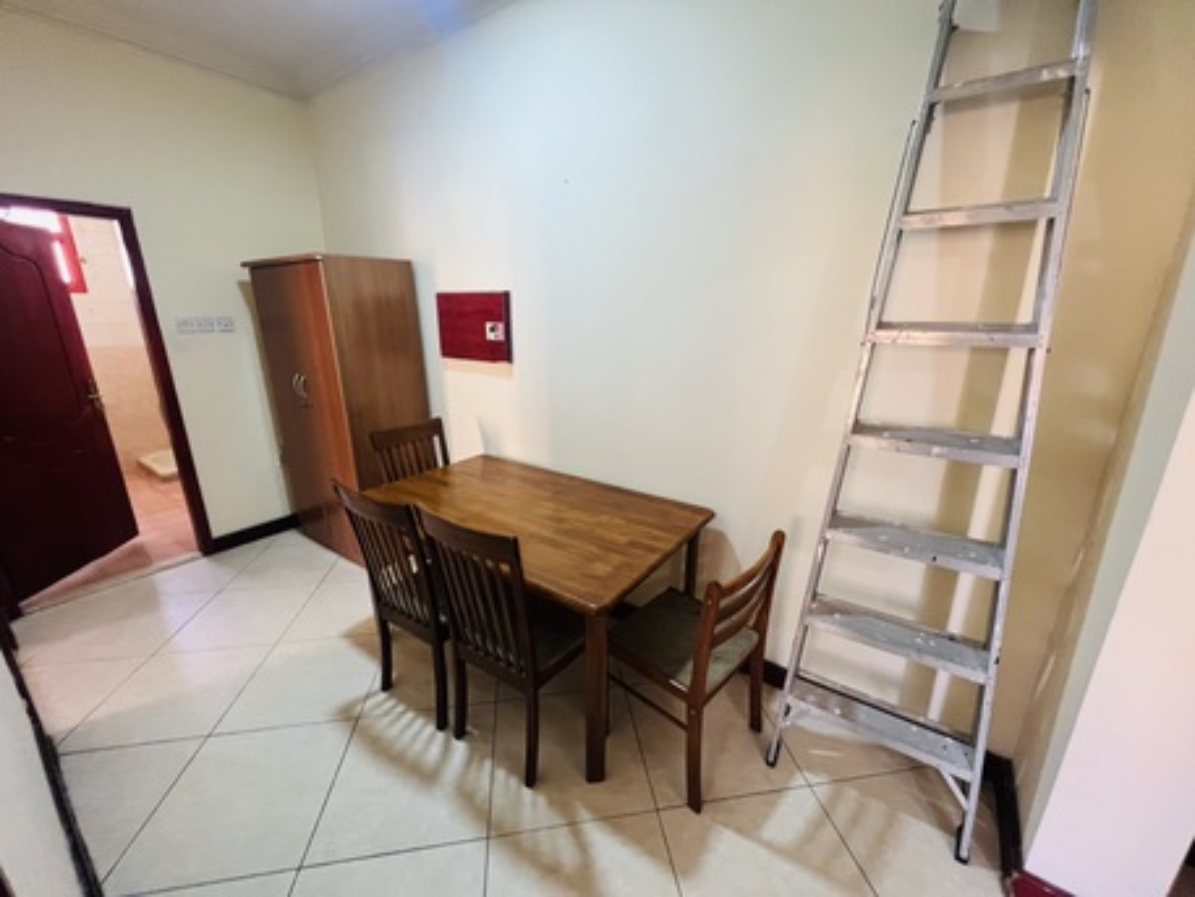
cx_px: 598
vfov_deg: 89.9
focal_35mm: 13
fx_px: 449
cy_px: 448
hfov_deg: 106.2
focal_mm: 1.57
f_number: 1.8
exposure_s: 1/50
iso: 250
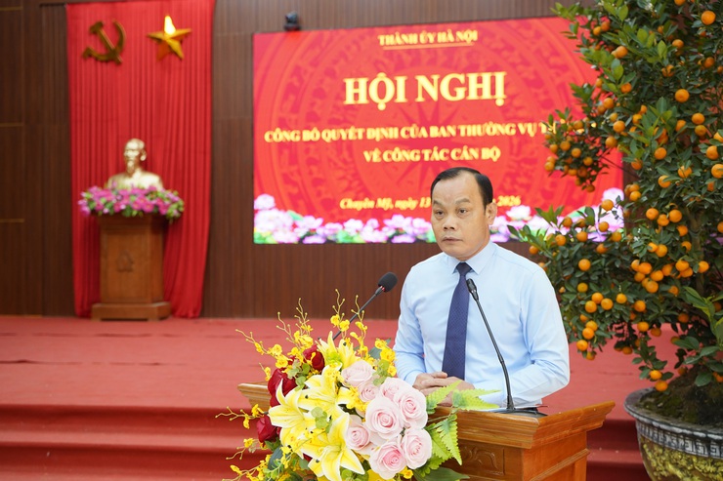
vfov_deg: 31.2
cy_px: 240
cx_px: 362
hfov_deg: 45.4
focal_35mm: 43
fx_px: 863
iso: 1000
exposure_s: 1/200
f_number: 3.5
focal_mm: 43
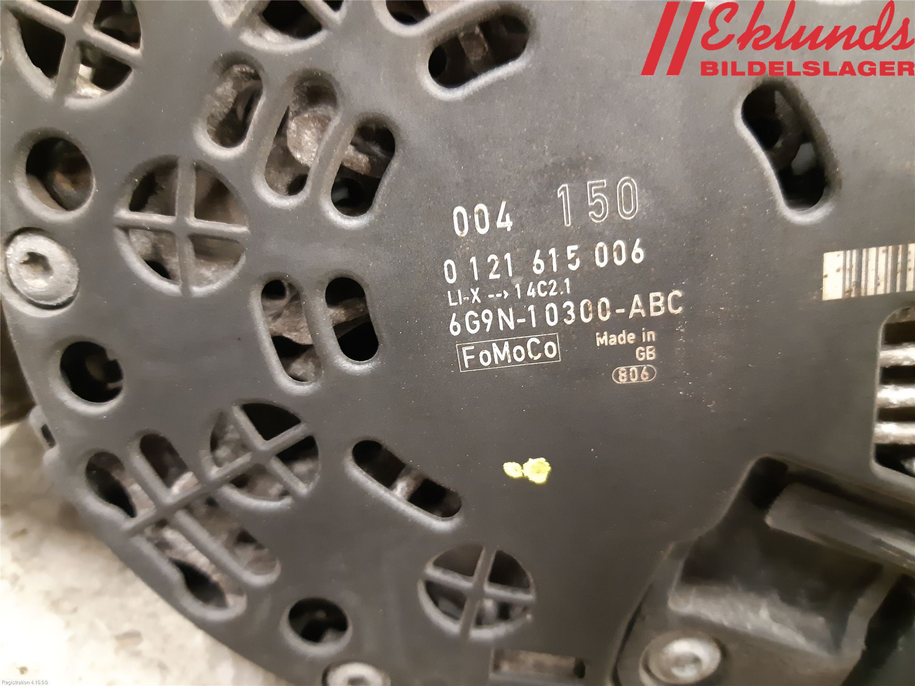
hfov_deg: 67.3
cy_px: 343
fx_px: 687
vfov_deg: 53.1
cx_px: 458
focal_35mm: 26
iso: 640
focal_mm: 3.93
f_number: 1.7
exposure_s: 1/25
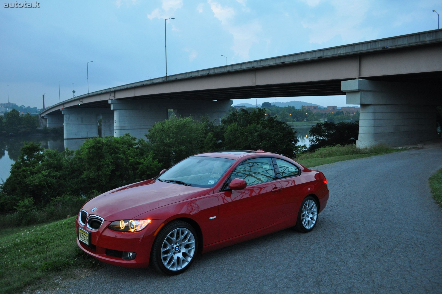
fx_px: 331
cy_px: 147
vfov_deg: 47.8
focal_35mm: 27
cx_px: 221
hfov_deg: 67.4
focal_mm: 18
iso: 800
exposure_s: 1/60
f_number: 4
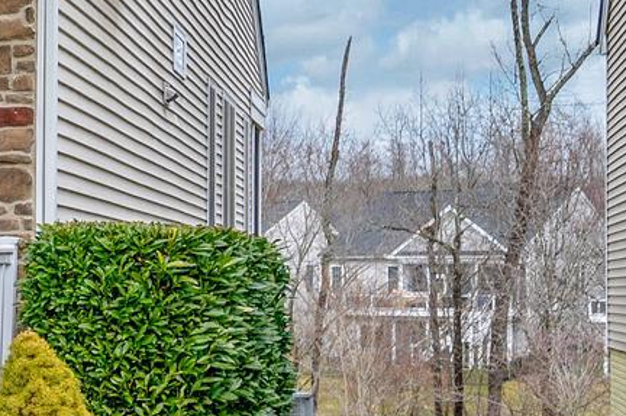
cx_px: -775
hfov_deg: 14.2
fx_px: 1893
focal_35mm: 109
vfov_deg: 12.5
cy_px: 71
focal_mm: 23
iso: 100
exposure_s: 1/250
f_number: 5.6
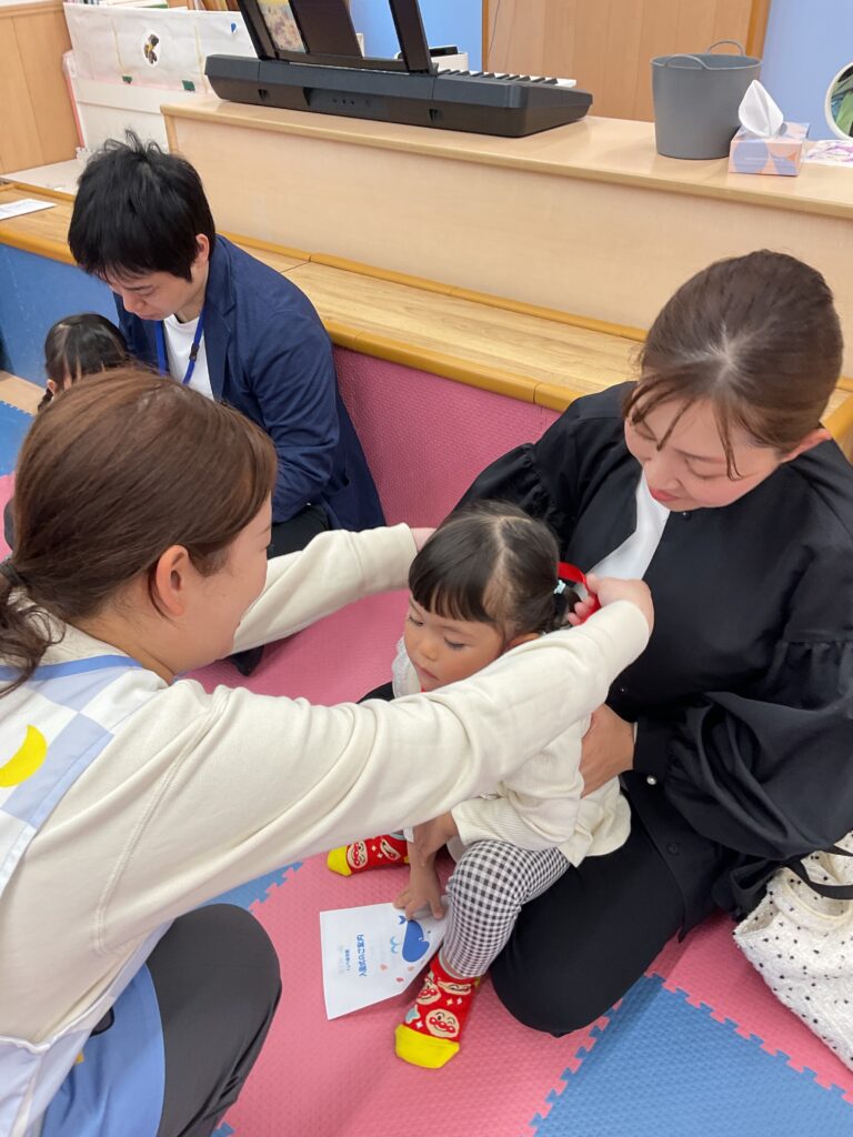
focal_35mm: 29
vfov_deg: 61.7
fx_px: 953
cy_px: 568
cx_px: 426
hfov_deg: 48.2
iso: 40
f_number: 1.8
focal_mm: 3
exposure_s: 1/60
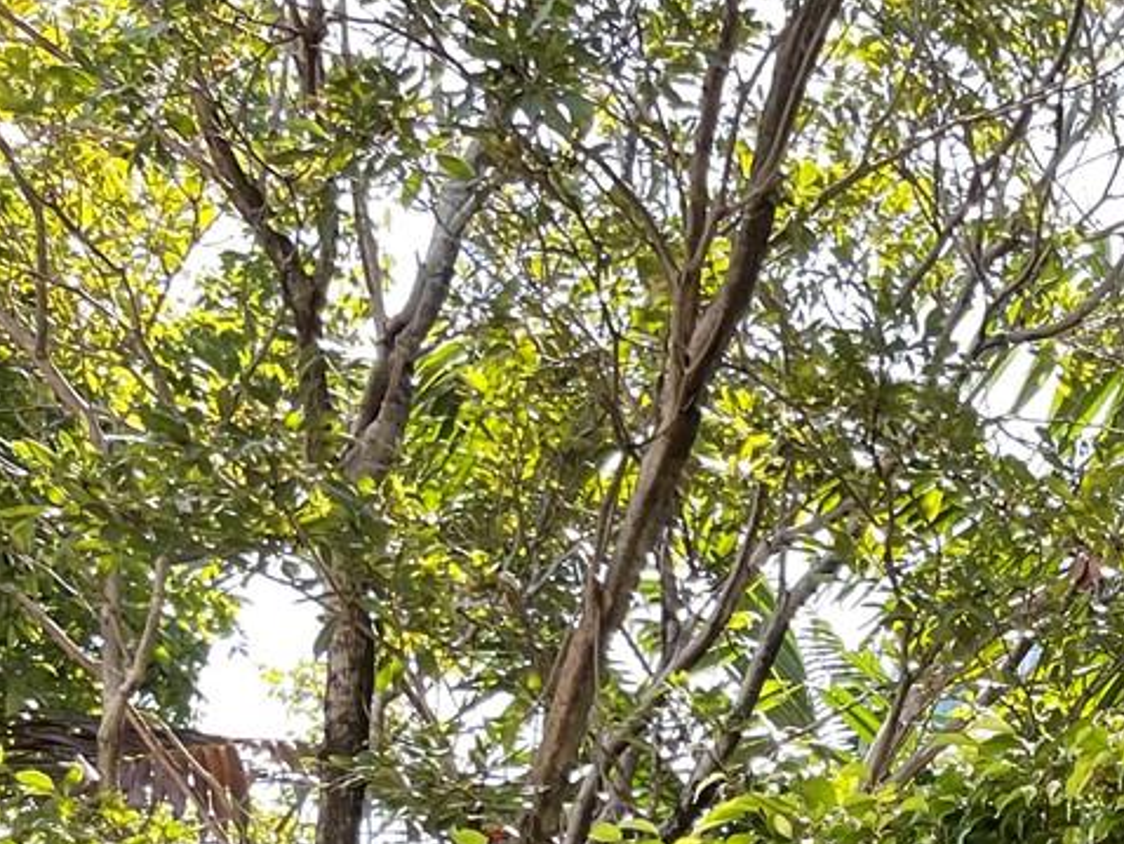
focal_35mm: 87
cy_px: 1401
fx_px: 2826
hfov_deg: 19.1
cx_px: 1782
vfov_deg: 15.2
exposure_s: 1/175
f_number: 1.6
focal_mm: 4.2
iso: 32
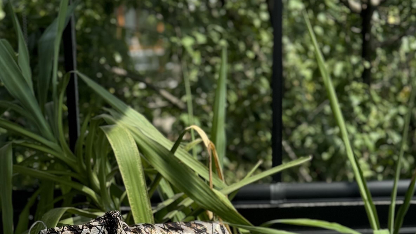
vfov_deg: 13.0
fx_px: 982
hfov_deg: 23.9
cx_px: 176
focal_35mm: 89
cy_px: 330
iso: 64
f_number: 1.78
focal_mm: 6.76
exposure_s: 1/1287
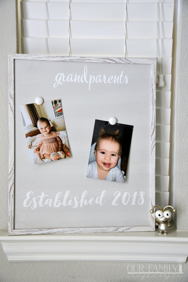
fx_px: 391
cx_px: 94
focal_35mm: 50
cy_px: 141
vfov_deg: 39.6
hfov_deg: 27.0
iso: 400
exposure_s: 1/125
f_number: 5.6
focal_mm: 50
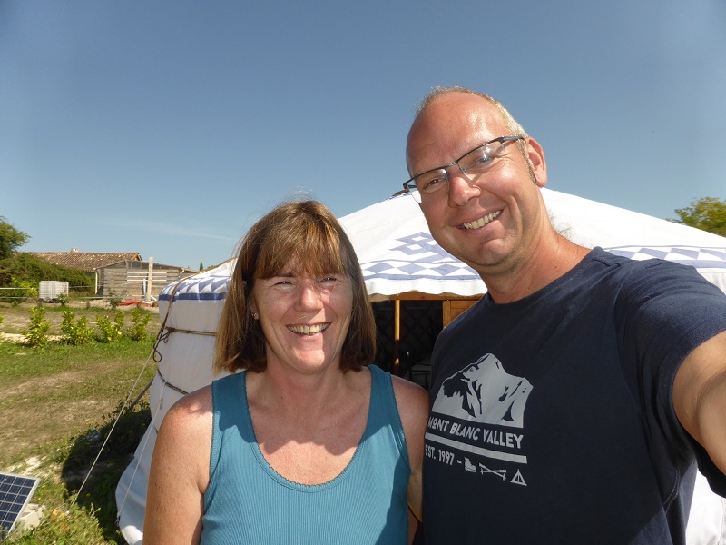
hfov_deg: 71.6
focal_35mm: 24
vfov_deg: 56.8
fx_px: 503
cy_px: 272
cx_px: 363
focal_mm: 4.3
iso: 100
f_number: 3.3
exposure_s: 1/1600
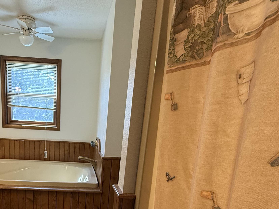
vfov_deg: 49.8
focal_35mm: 26
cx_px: 86
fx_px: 210
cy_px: 169
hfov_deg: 65.0
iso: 320
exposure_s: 1/120
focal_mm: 2.22
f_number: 2.2
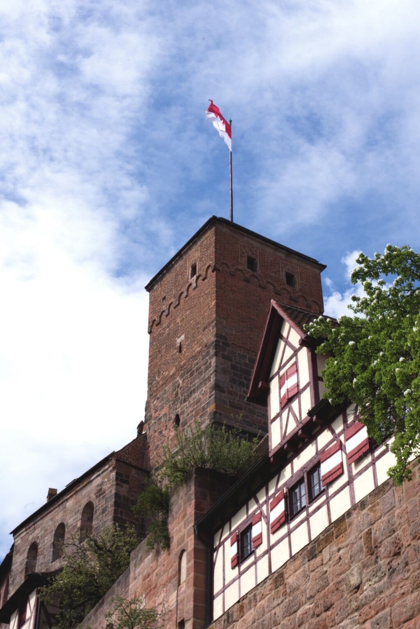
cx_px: 210
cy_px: 314
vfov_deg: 38.2
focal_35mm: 52
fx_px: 910
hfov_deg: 26.0
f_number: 22
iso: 200
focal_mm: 35
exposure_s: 1/80
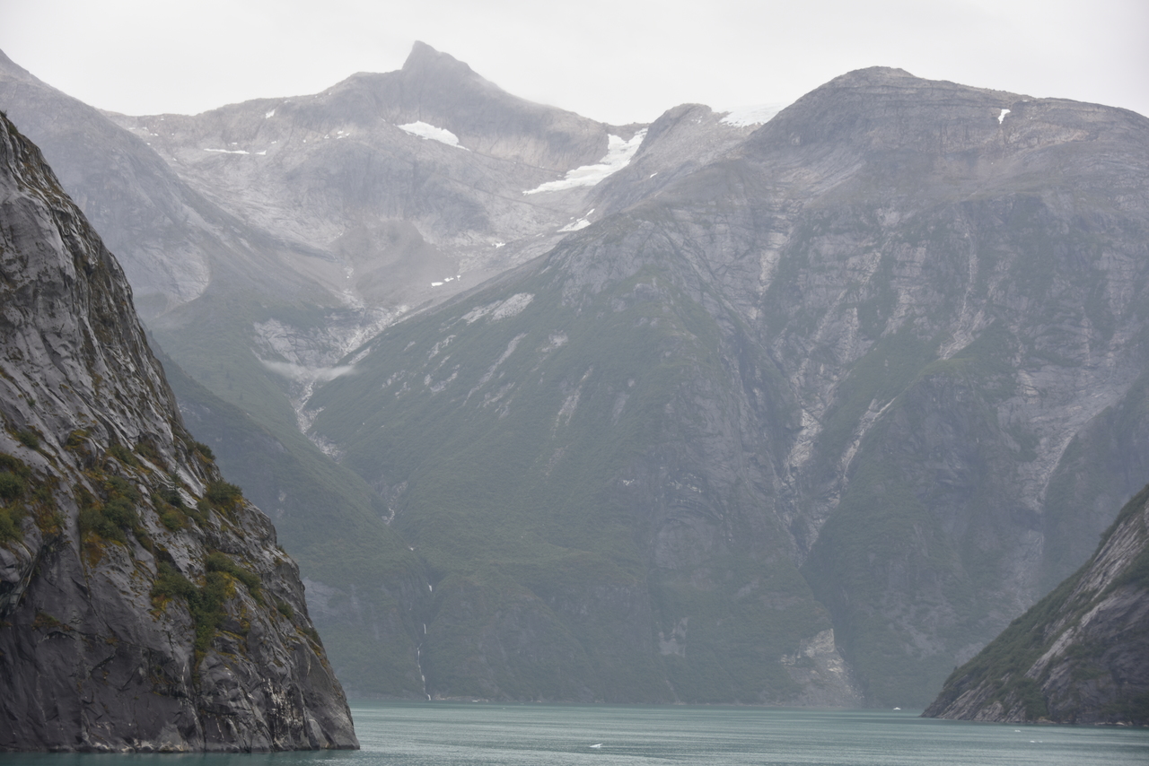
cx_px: 574
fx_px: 2298
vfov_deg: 18.9
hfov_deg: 28.1
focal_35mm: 72
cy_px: 383
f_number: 5
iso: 160
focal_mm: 72
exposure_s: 1/160
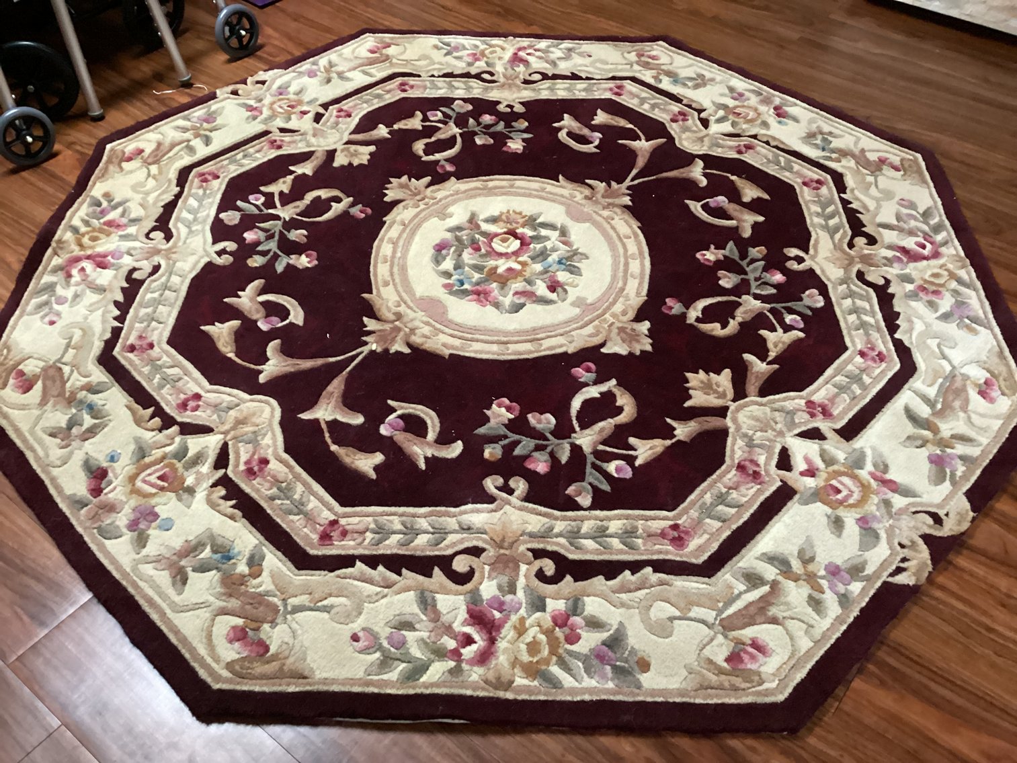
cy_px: 382
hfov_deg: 58.3
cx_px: 508
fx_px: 911
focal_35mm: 31
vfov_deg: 45.4
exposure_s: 1/30
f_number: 2.4
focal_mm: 3.3
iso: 500
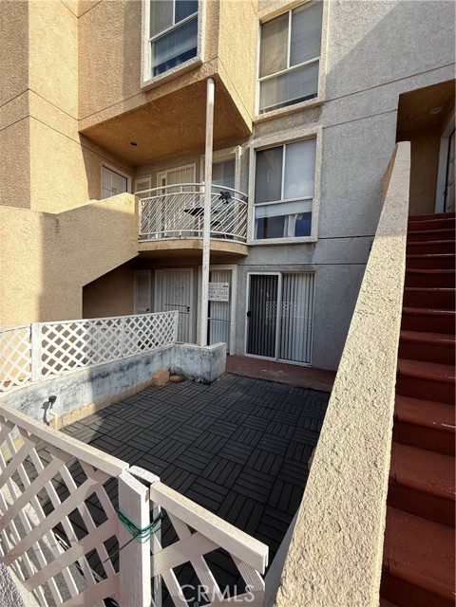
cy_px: 304
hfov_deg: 85.7
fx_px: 246
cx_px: 228
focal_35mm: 14
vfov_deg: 102.1
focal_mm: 2.22
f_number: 2.2
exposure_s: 1/779
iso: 50
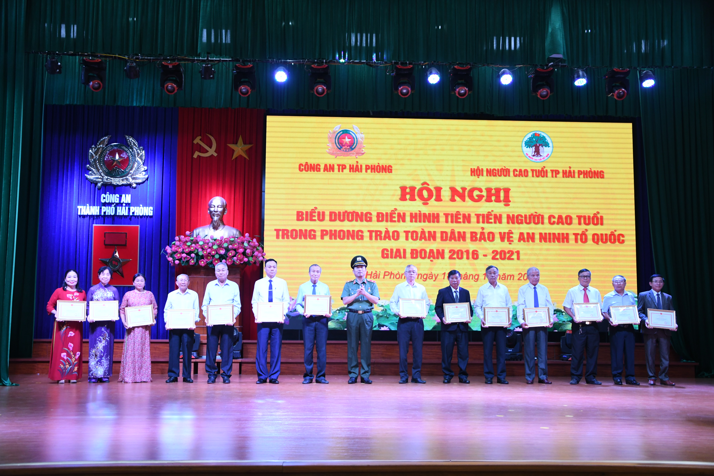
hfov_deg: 51.3
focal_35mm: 38
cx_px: 357
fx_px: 744
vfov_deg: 35.5
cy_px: 238
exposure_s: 1/200
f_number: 4
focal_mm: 25
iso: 1250
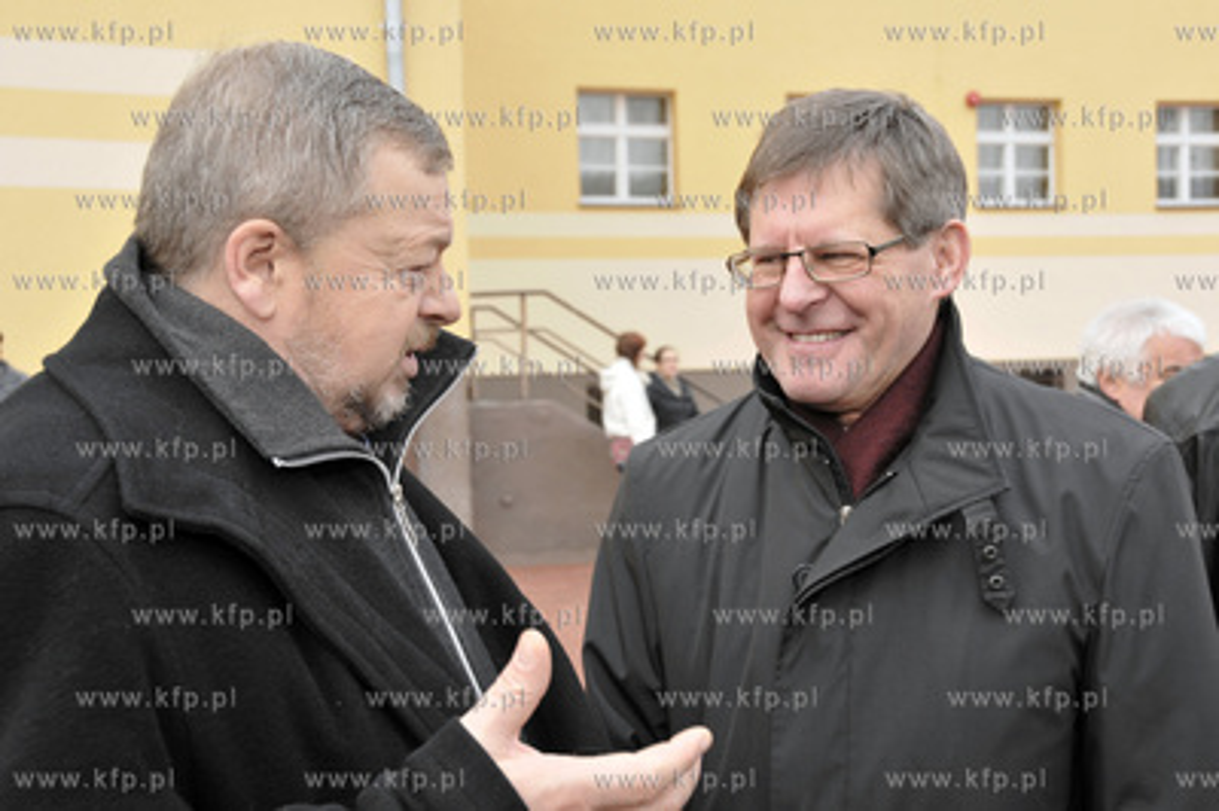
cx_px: 610
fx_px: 1573
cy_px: 406
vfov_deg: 28.9
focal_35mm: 46
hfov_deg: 42.4
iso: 400
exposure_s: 1/200
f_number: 6.3
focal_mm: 31
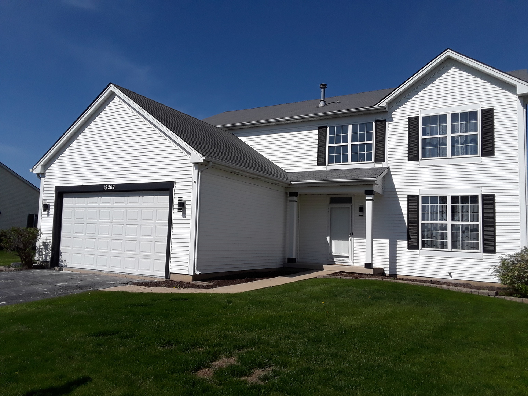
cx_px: 264
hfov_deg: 63.4
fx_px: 427
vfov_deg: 49.7
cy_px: 198
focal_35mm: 28
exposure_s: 1/3802
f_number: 1.9
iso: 40
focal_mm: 2.9
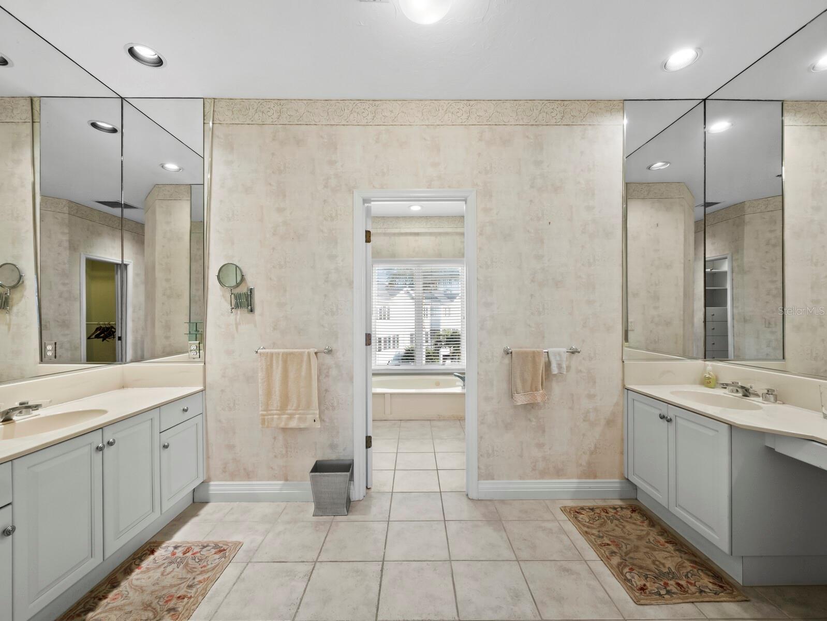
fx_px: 335
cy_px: 310
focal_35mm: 14
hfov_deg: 102.0
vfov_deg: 85.7
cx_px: 414
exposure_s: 1/2
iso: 320
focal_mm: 7
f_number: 11
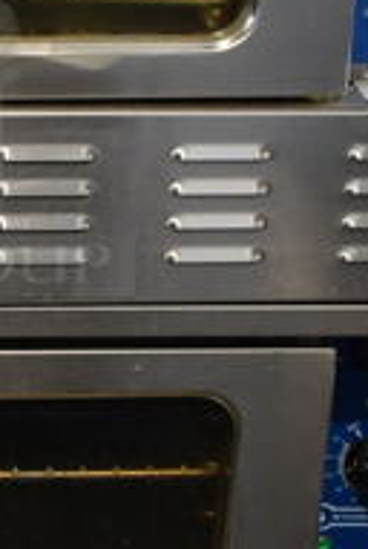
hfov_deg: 10.3
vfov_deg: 15.8
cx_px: -184
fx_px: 1971
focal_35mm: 129
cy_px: 145
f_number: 3.5
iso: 500
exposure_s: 1/30
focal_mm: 18
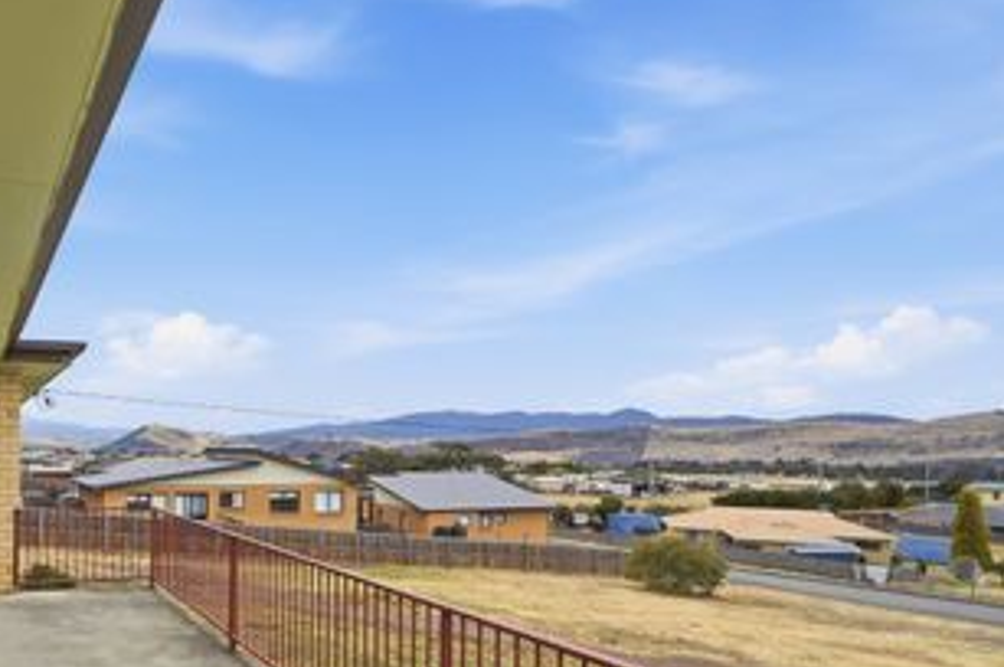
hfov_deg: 70.6
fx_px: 641
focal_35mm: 23
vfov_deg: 54.1
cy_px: 436
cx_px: 242
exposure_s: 1/8000
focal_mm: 15
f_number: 9
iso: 1000
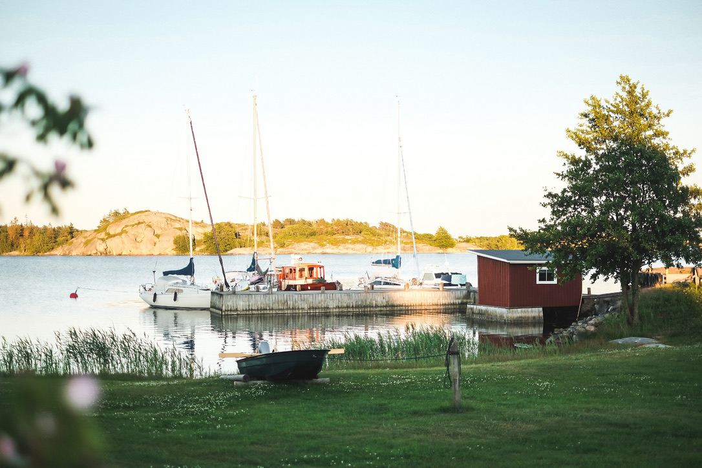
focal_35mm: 53
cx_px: 351
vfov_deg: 25.5
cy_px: 234
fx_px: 1033
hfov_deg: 37.5
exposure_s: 1/2000
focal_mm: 35
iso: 200
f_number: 1.6
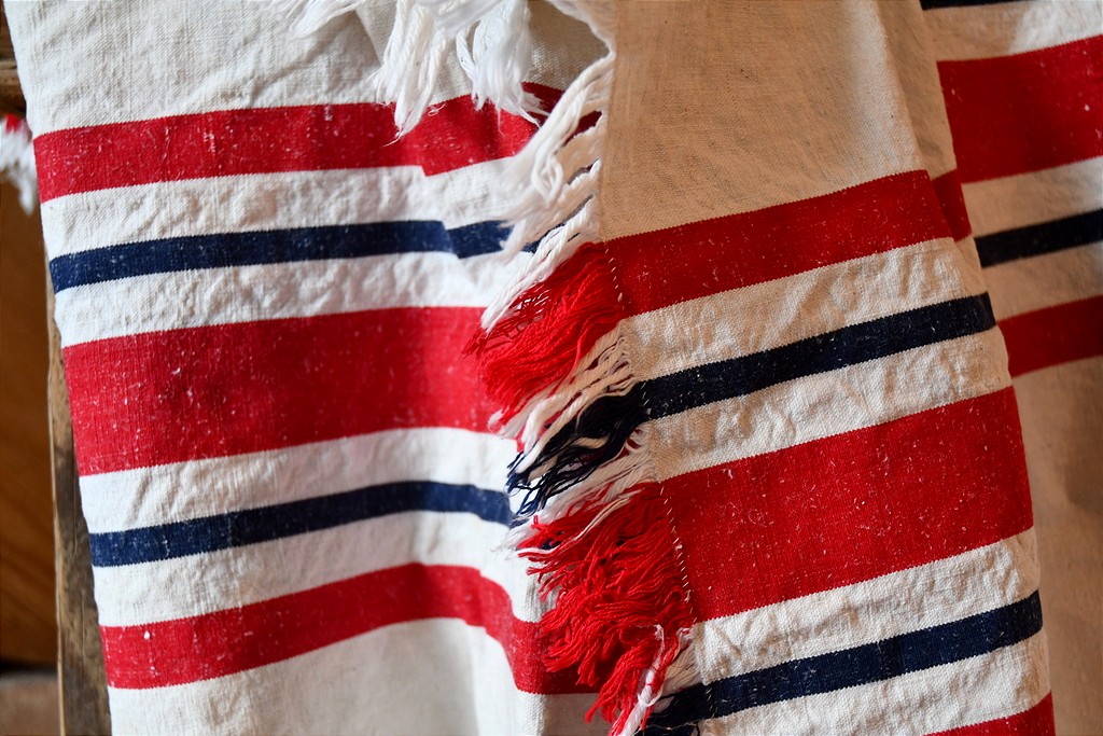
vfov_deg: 29.3
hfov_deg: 42.7
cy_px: 368
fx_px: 1409
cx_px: 552
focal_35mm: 46
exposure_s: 1/125
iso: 1100
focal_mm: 31
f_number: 4
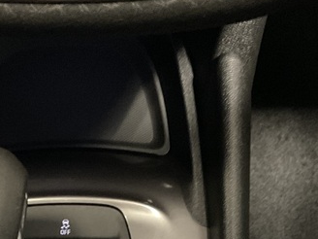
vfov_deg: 16.2
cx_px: 62
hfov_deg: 22.7
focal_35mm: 85
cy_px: 336
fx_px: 781
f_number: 1.8
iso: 640
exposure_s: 1/15
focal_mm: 3
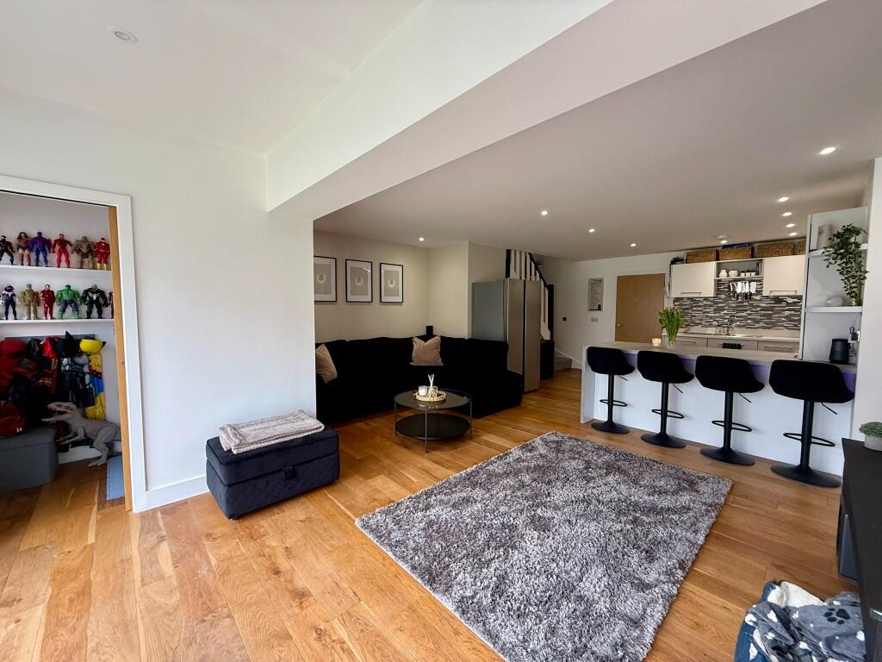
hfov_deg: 102.1
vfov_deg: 85.7
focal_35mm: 14
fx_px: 357
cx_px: 441
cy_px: 331
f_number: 2.2
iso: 200
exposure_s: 1/99
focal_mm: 2.22
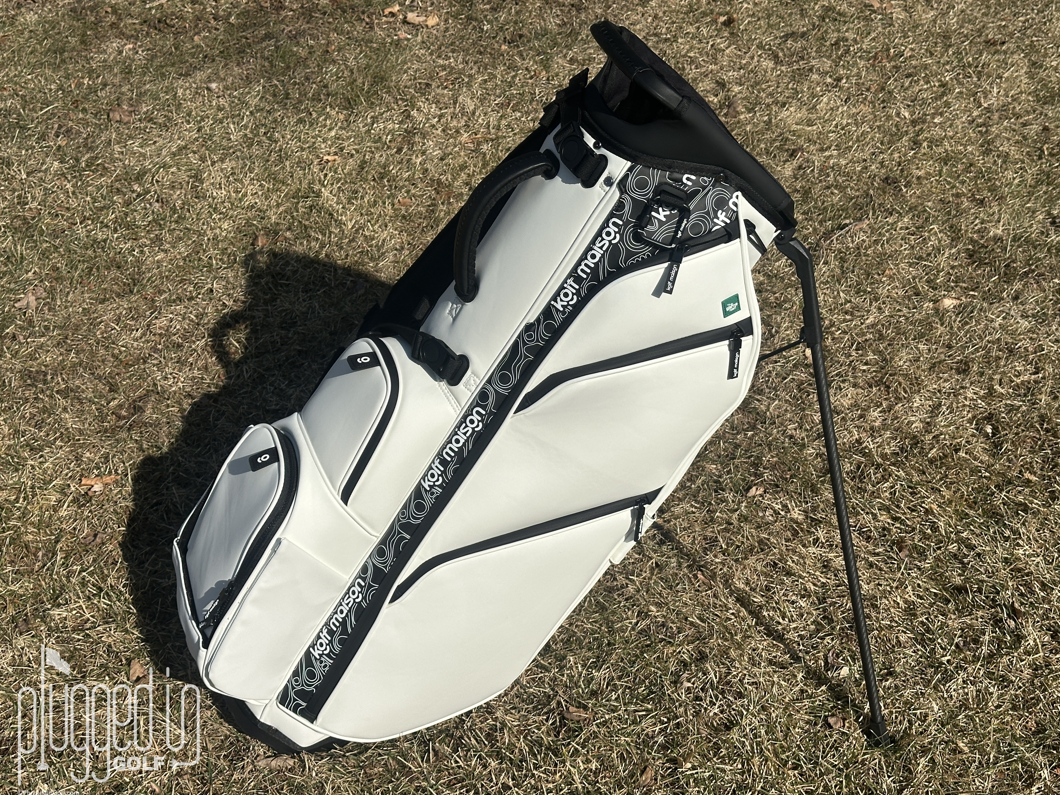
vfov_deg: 29.7
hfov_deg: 38.9
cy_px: 401
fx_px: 1500
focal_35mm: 49
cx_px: 523
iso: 64
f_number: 1.78
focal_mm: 6.86
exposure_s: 1/9804
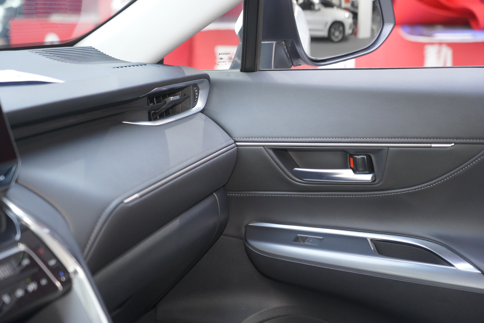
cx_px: 242
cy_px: 162
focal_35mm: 71
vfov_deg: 19.2
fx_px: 954
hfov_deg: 28.5
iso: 5000
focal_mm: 71
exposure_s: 1/125
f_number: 4
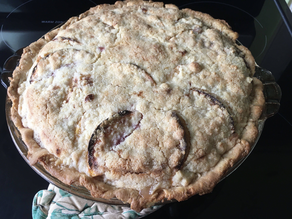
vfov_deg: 48.2
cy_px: 110
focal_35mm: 29
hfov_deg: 61.7
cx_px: 146
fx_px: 245
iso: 25
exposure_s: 1/15
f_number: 2.2
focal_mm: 4.15
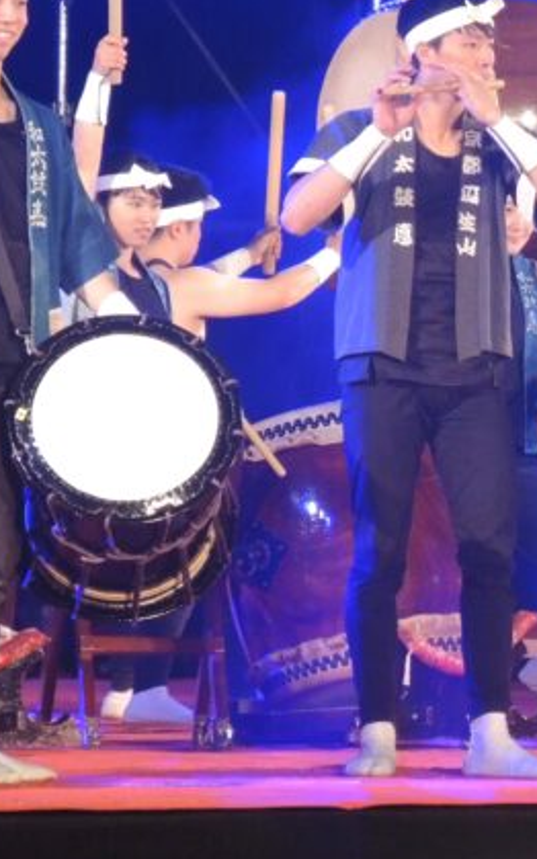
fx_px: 9223
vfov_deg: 5.3
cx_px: 887
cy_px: 357
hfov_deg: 3.3
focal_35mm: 394
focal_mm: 32.6
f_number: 3.5
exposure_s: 1/50
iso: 800
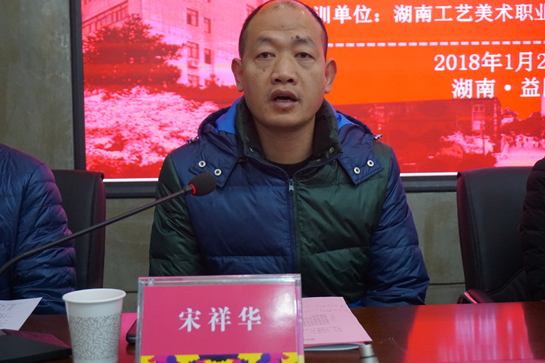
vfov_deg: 29.9
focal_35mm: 45
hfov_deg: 43.6
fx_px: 681
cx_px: 272
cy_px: 182
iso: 3200
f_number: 5
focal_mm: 30
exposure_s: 1/160
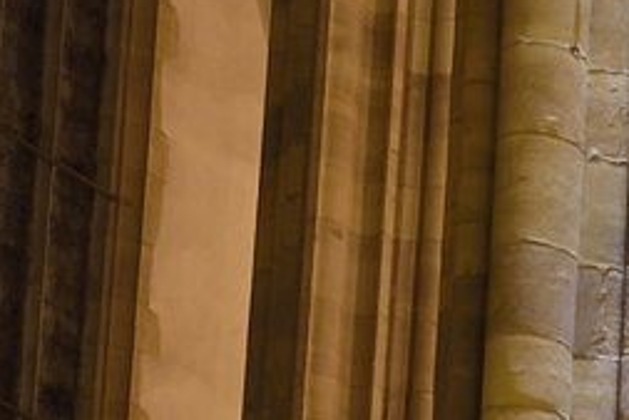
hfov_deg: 8.0
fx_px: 3863
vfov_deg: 5.9
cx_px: 1887
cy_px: 1075
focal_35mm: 221
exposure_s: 1/5
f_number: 5.6
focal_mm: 35
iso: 800
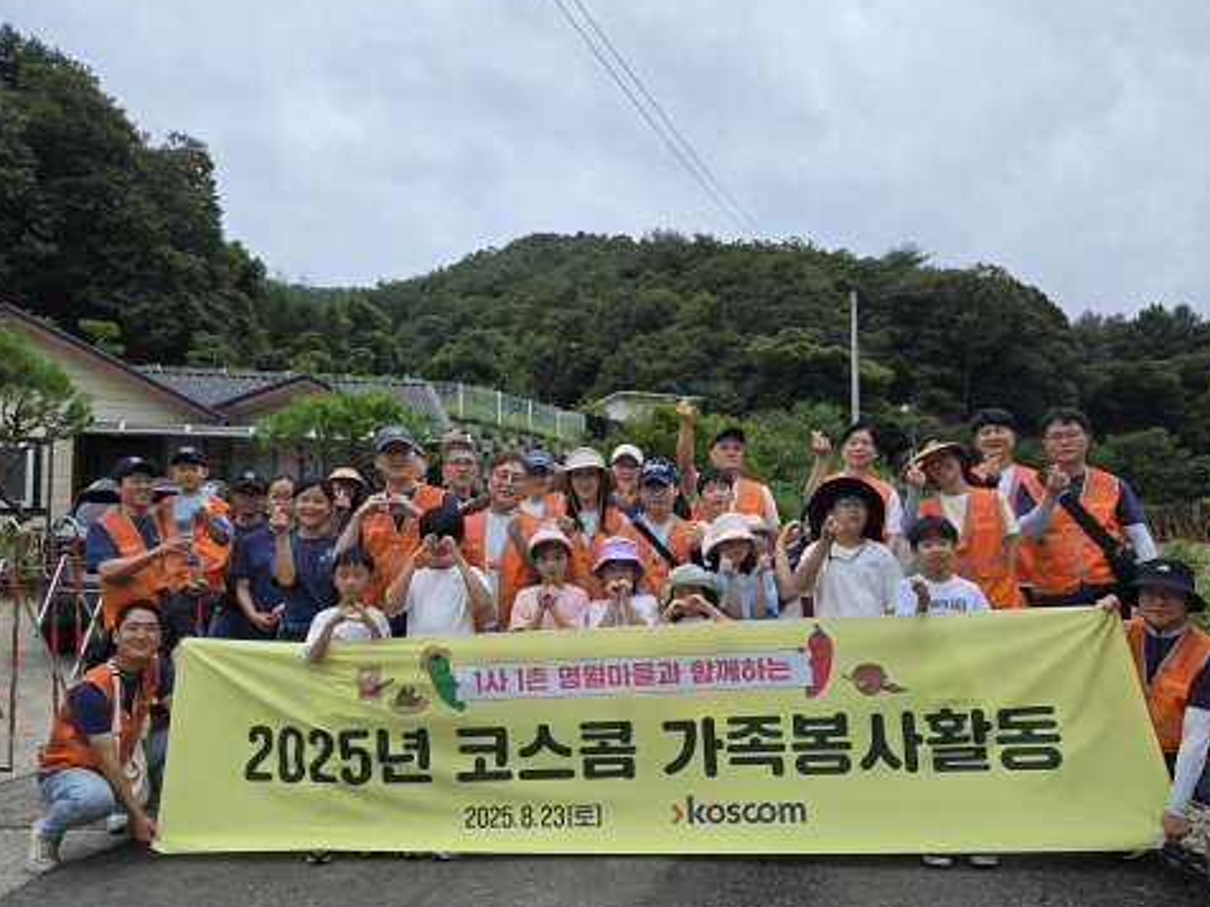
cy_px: 498
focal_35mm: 29
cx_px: 625
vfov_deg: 48.2
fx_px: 1014
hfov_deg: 61.6
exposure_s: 1/2145
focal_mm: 5.4
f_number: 1.8
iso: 80
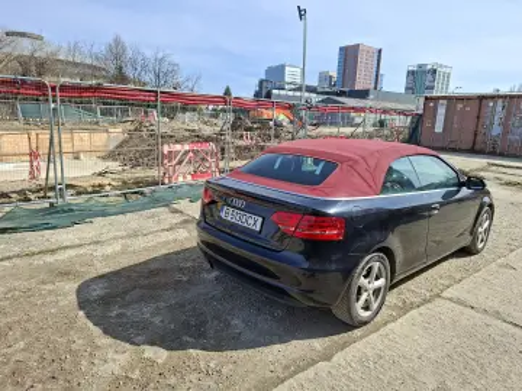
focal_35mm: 23
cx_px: 261
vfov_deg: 58.9
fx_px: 347
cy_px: 196
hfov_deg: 73.9
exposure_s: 1/1946
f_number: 1.8
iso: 50
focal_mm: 5.54
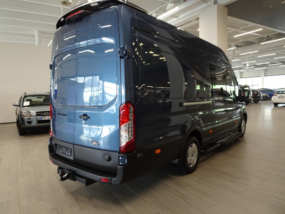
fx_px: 198
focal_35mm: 24
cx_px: 142
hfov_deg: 71.6
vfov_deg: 56.8
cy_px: 107
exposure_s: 1/30
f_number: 3.5
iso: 250
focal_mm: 4.25
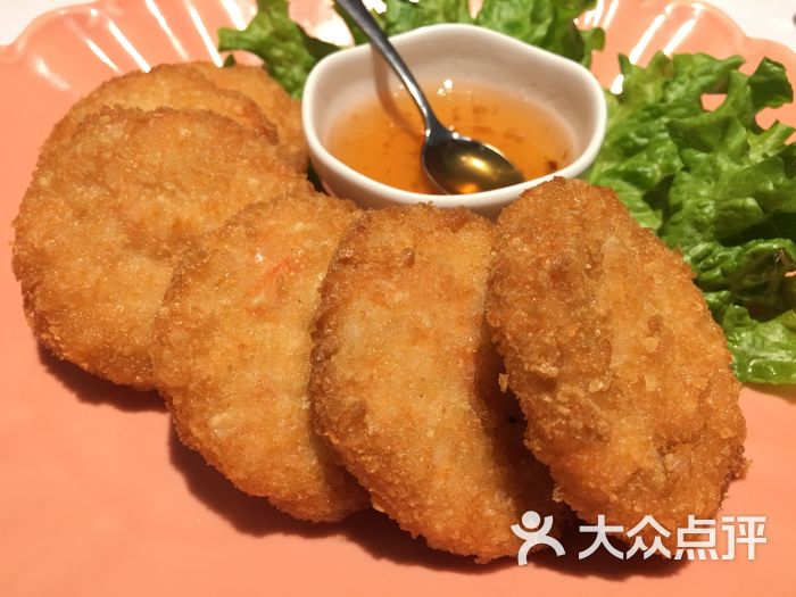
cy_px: 298
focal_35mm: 29
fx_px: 667
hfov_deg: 61.7
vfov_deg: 48.2
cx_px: 398
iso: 40
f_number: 2.2
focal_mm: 4.15
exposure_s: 1/33
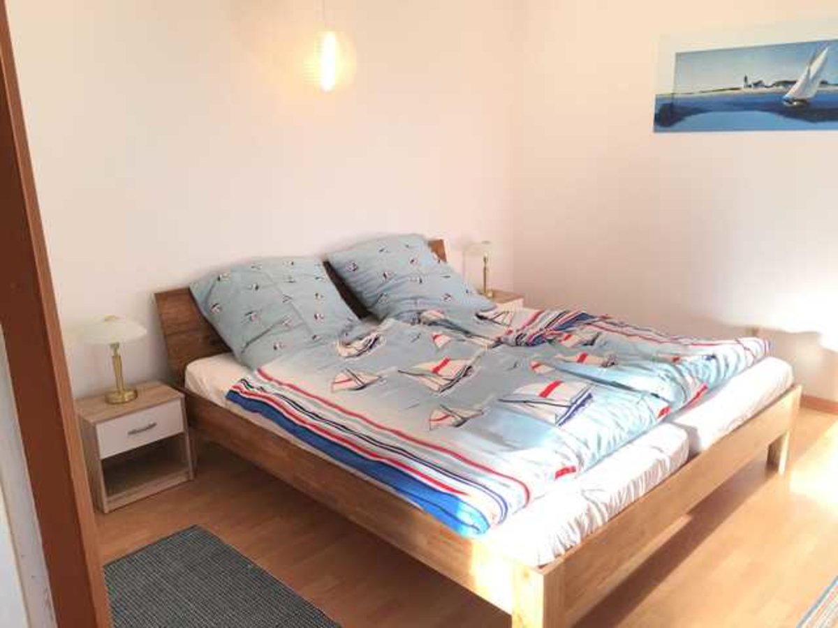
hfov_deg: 61.7
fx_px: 702
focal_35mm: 29
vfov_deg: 48.2
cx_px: 419
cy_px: 314
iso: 32
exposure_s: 1/100
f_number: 2.2
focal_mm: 4.15
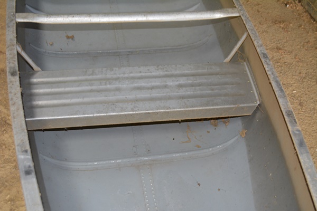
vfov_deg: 30.8
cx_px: 158
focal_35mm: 44
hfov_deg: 45.0
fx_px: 383
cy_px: 106
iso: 640
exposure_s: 1/60
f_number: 4.5
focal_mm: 29
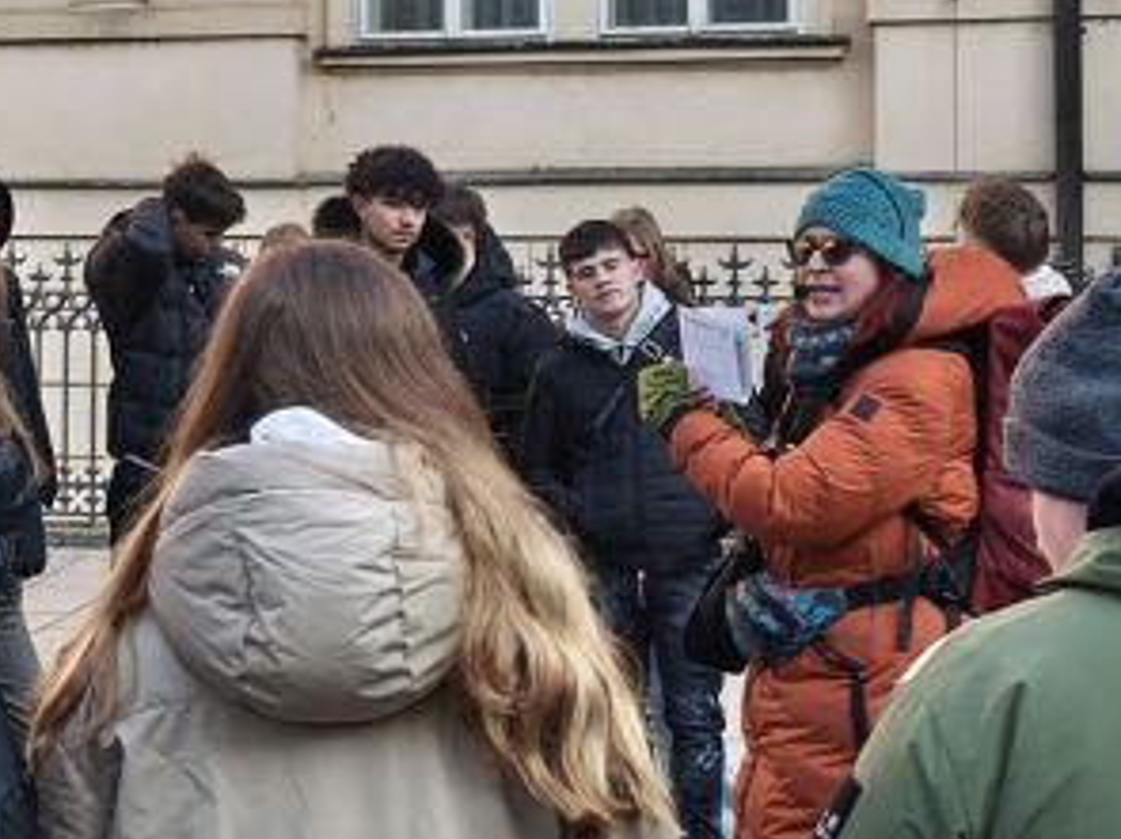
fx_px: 3075
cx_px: 120
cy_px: 209
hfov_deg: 20.3
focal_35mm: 95
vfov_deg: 15.5
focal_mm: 6.57
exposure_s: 1/467
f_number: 1.6
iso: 50
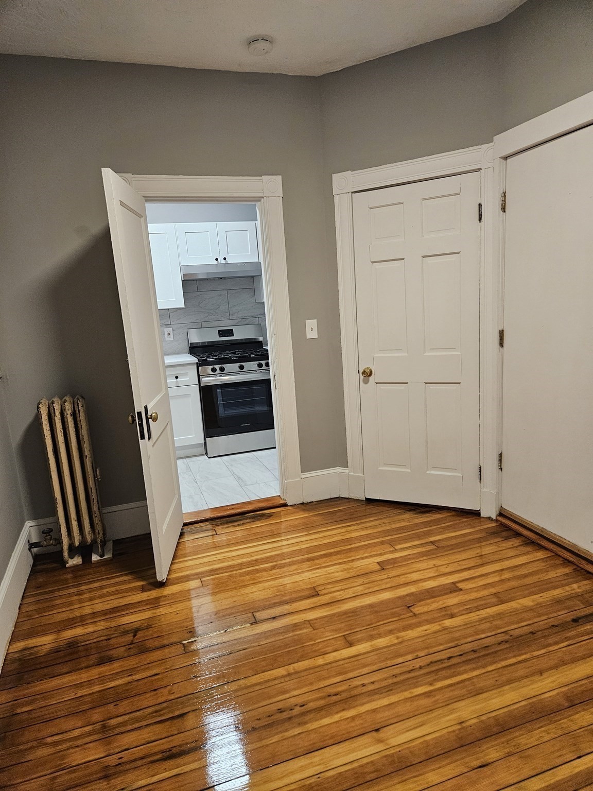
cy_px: 396
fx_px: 525
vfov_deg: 73.9
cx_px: 296
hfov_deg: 58.9
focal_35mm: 23
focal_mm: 5.4
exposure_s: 1/120
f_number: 1.8
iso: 500
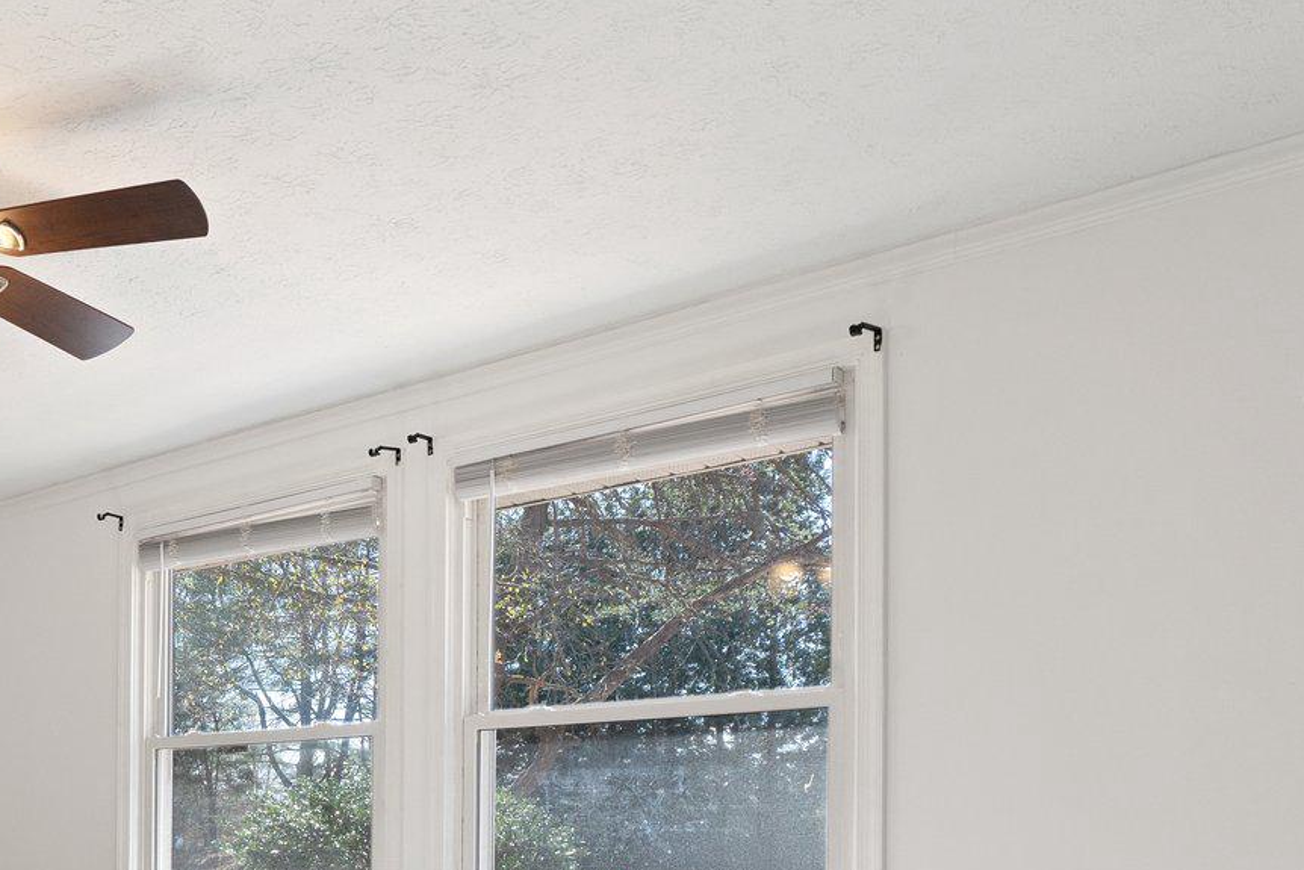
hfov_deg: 45.7
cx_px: 121
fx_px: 1377
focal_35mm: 38
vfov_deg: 32.8
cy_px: 824
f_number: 8
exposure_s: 1/40
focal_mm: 16
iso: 500
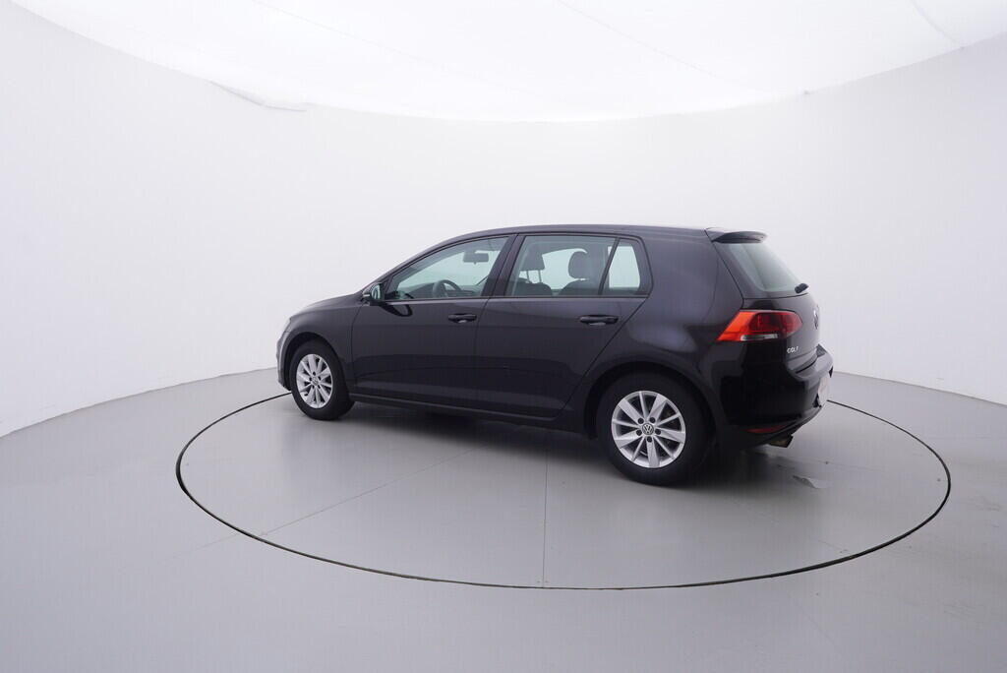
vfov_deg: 56.2
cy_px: 336
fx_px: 630
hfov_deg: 77.3
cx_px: 504
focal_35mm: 22
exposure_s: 1/80
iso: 200
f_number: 5
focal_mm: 15
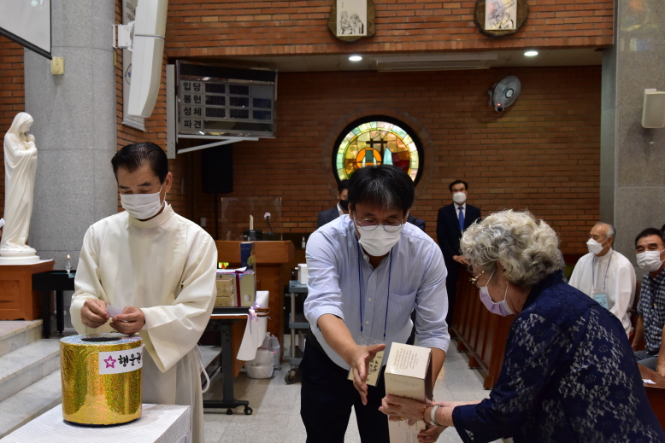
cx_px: 243
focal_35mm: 54
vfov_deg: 25.0
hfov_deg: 36.6
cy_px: 256
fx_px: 998
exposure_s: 1/200
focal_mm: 42
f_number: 7.1
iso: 3200
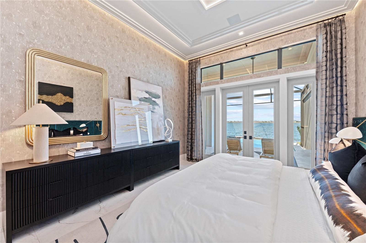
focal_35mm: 14
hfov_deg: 104.3
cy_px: 122
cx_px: 183
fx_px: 142
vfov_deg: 81.1
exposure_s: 1/4
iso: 200
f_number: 9
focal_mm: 14
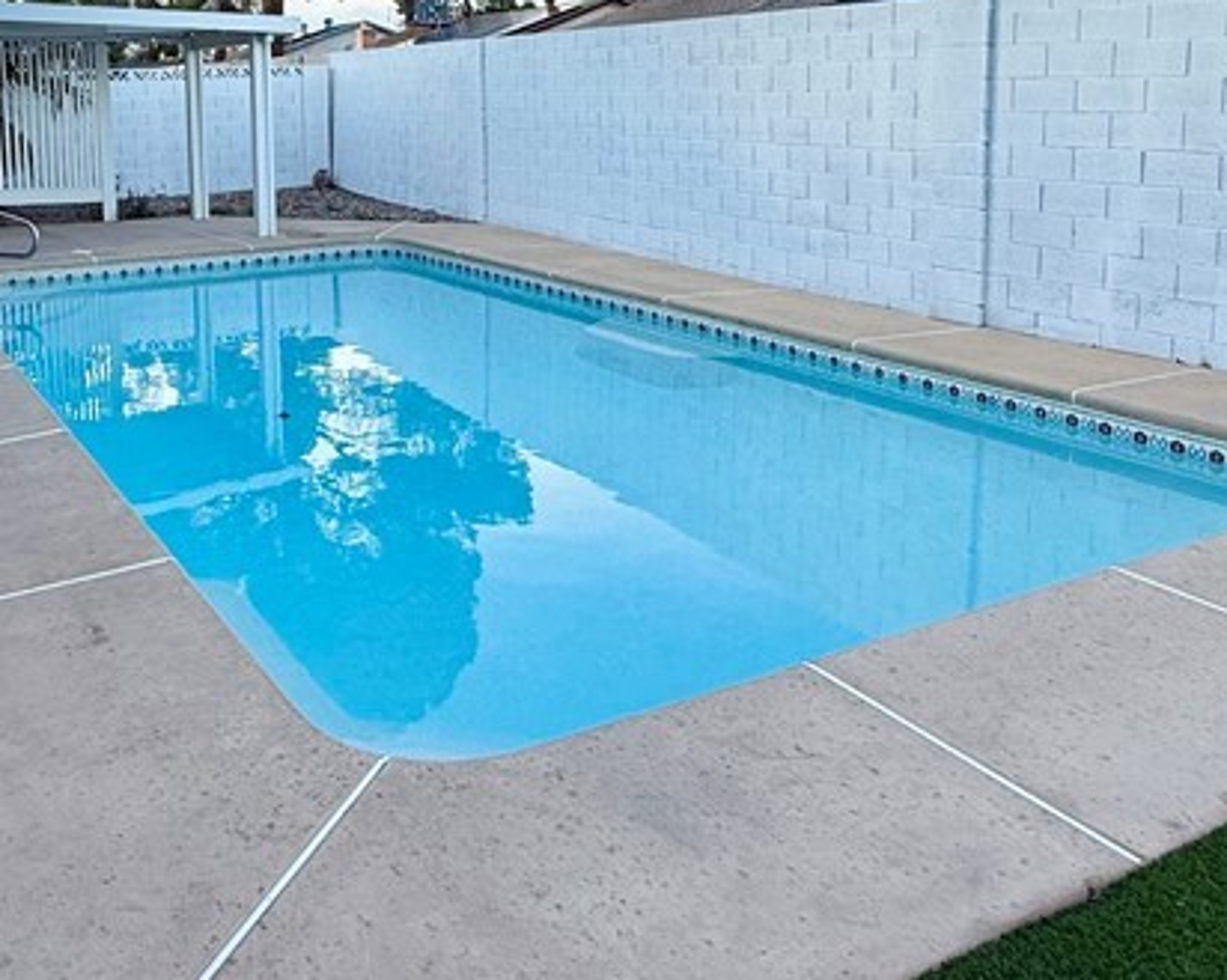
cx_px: 405
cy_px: 223
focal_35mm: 34
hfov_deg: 51.8
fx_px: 1234
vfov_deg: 41.8
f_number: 2.2
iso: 50
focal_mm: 2.22
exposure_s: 1/664
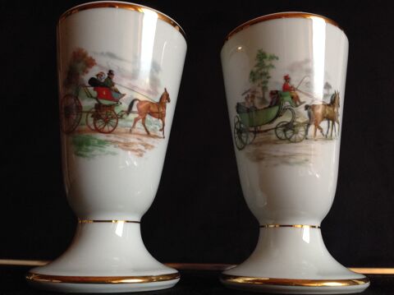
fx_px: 398
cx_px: 197
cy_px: 148
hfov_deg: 52.7
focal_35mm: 35
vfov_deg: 40.6
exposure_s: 1/15
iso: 200
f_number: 2.4
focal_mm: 4.28
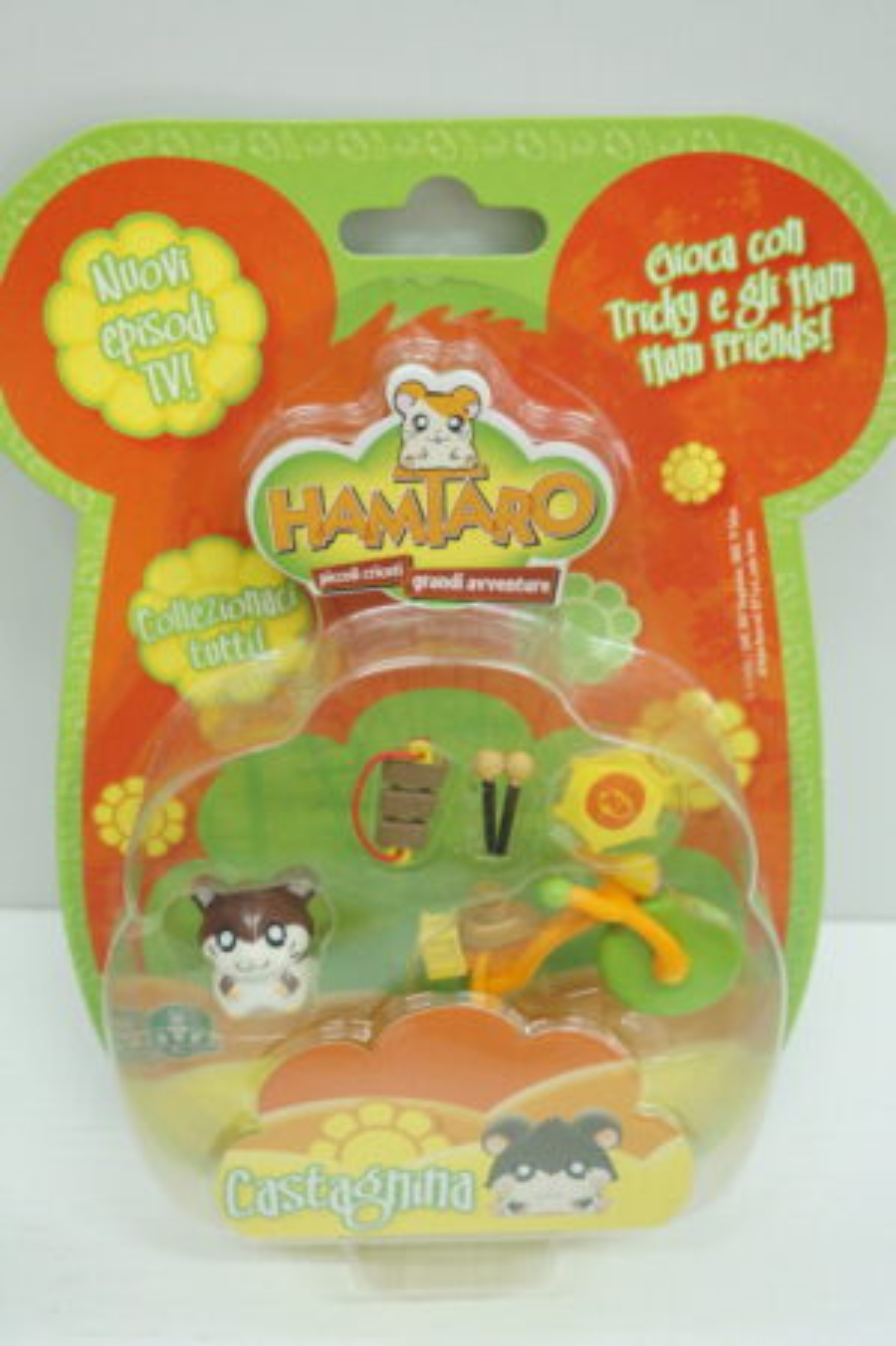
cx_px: 448
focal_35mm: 36
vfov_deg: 53.2
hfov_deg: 36.8
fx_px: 1346
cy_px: 673
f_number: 5.6
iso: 2000
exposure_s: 1/60
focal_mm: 24
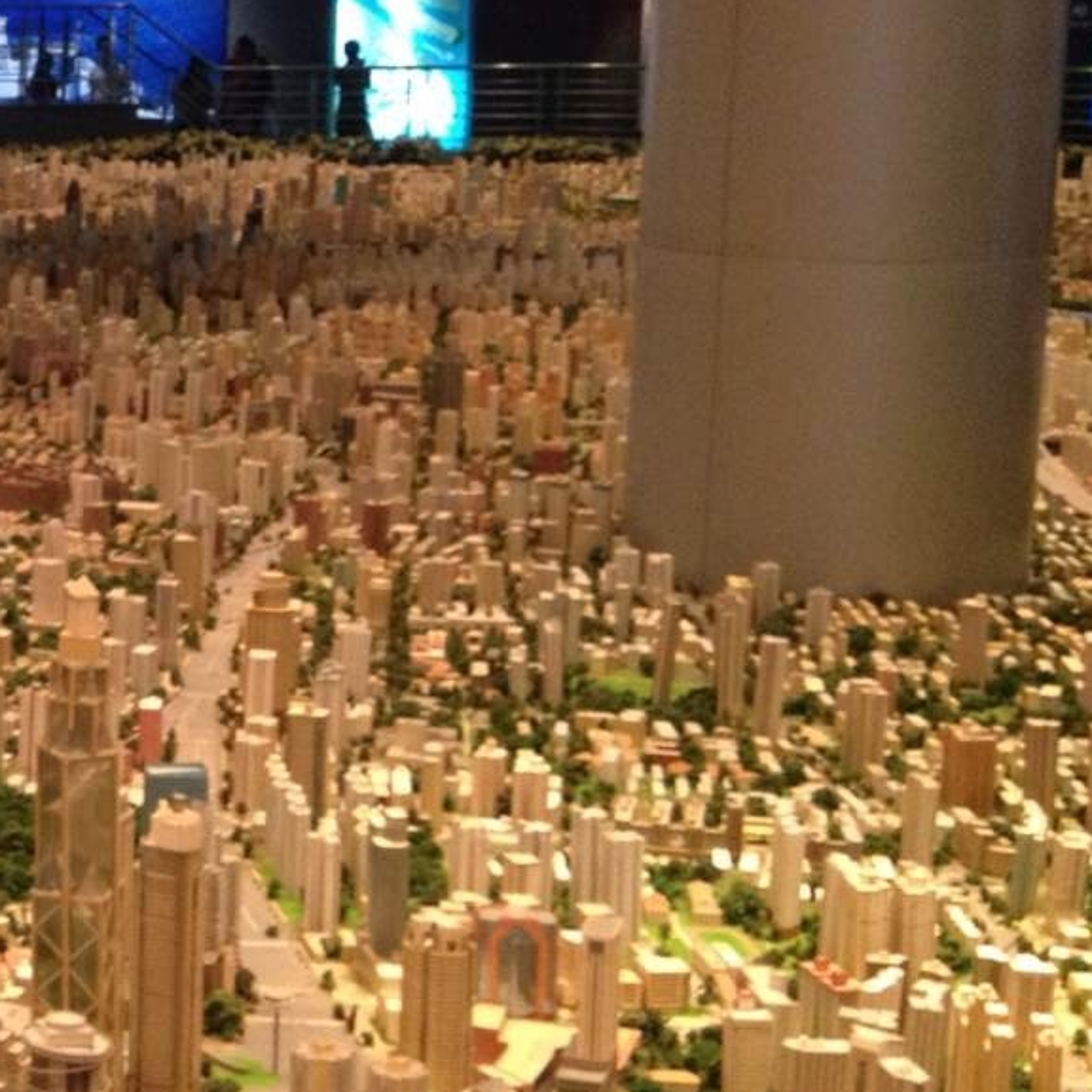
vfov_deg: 20.1
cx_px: -417
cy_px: 408
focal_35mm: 86
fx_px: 3069
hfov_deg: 18.4
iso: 200
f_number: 2.4
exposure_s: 1/20
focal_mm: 4.28
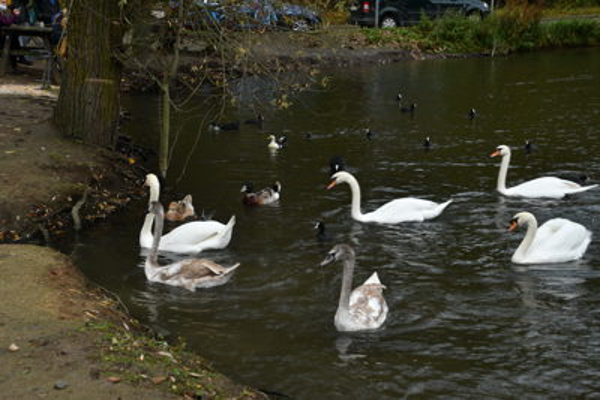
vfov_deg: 20.6
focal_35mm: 66
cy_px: 200
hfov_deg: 30.5
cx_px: 300
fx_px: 1100
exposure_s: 1/50
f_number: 4.8
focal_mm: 44
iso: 200
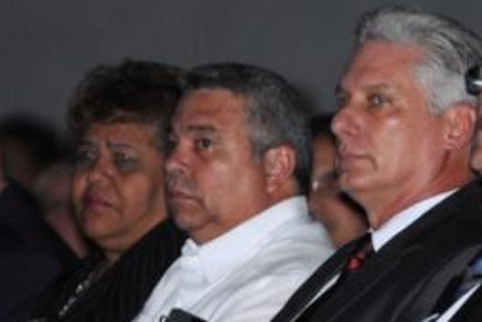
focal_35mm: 483
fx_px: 6470
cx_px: 356
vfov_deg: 2.9
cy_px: 225
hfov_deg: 4.3
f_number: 2.8
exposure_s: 1/250
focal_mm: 200
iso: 800
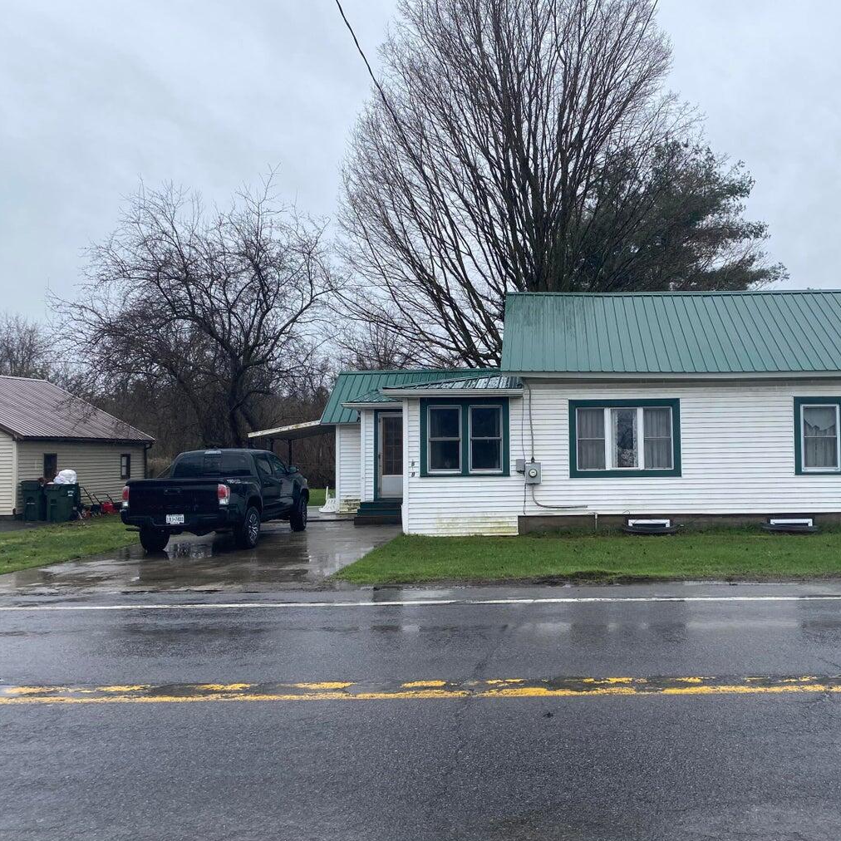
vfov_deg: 52.5
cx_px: 551
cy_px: 425
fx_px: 852
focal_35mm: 31
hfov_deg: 51.7
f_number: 1.8
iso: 32
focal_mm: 4.25
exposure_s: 1/626
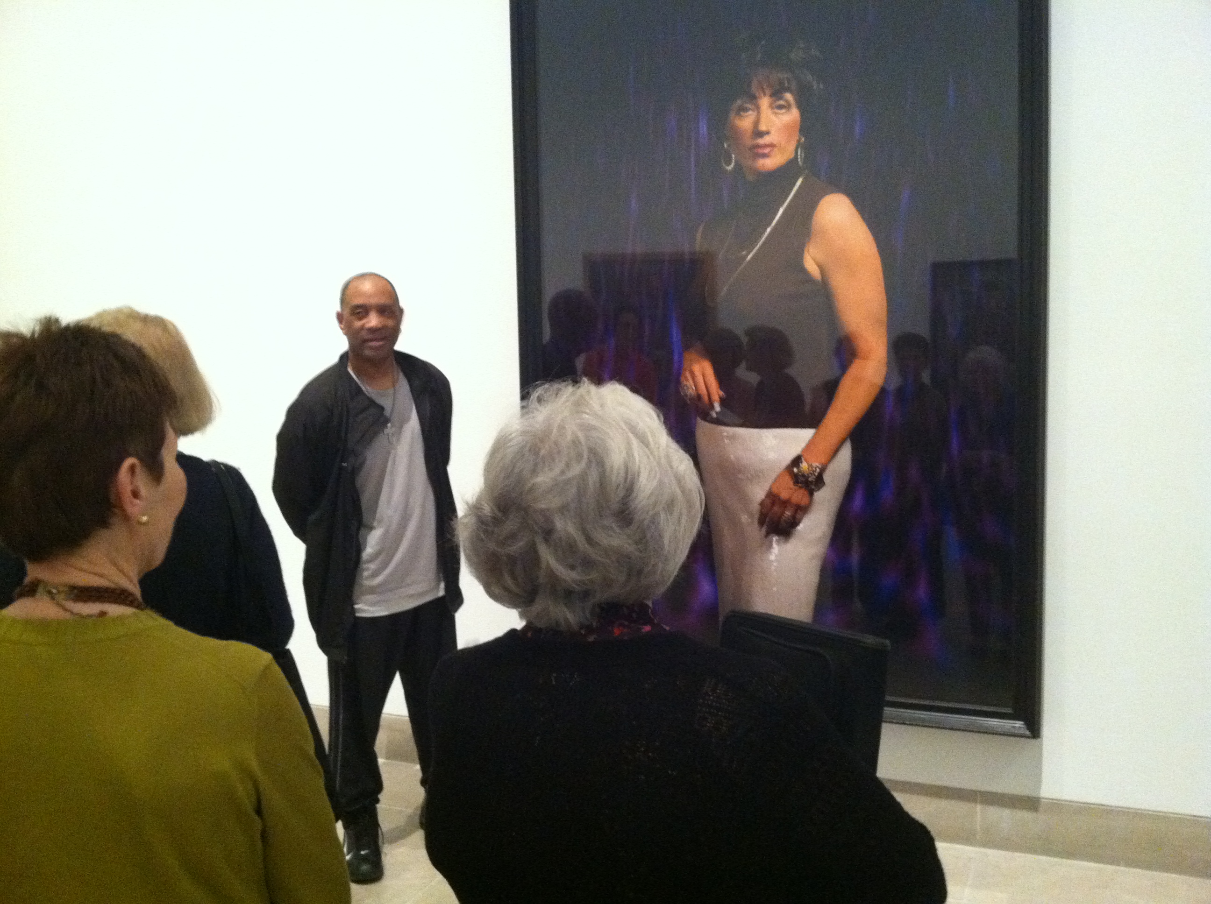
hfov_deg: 52.7
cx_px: 606
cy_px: 452
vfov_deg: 40.6
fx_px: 1223
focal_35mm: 35
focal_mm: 3.85
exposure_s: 1/15
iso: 640
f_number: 2.8
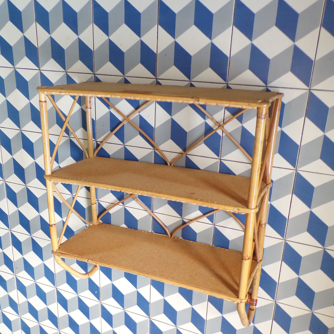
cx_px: 157
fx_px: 382
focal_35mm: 35
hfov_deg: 47.2
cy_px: 190
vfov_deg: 47.1
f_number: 3.1
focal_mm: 5
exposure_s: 1/17
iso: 228
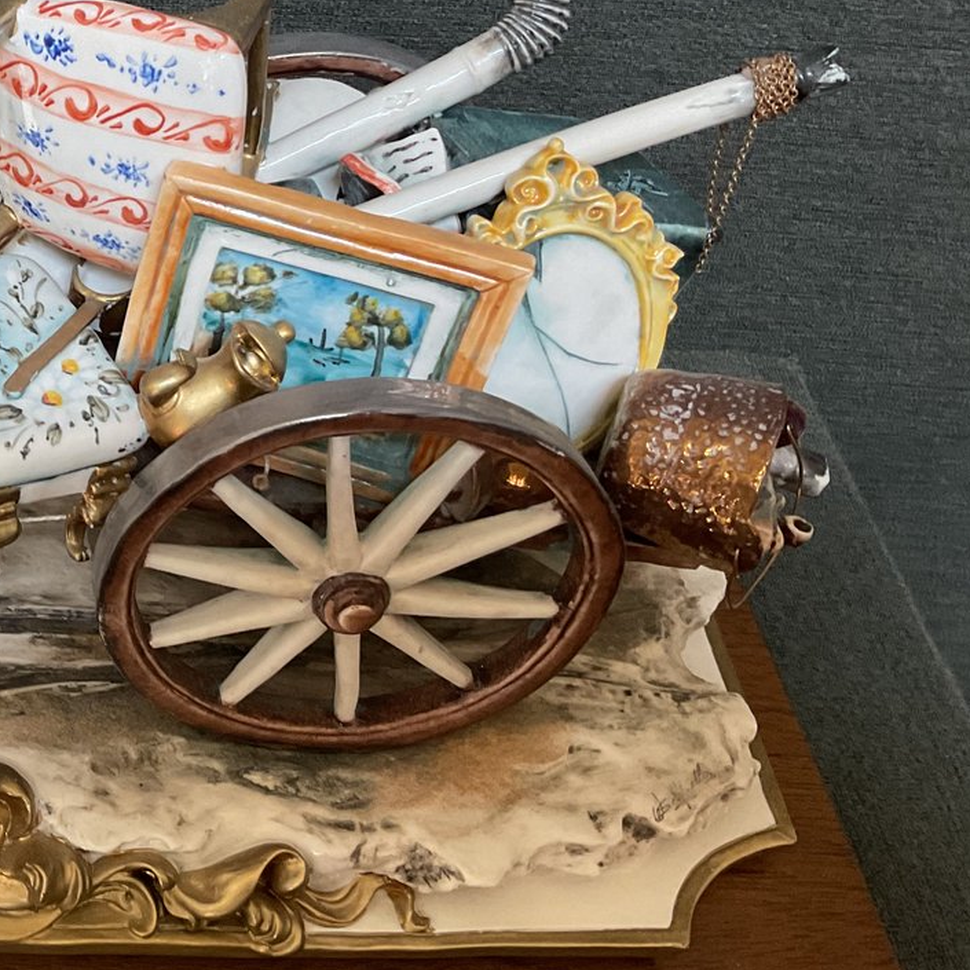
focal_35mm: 55
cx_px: -64
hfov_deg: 28.6
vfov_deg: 30.8
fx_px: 1744
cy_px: 303
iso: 80
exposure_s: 1/50
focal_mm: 3
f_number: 1.8
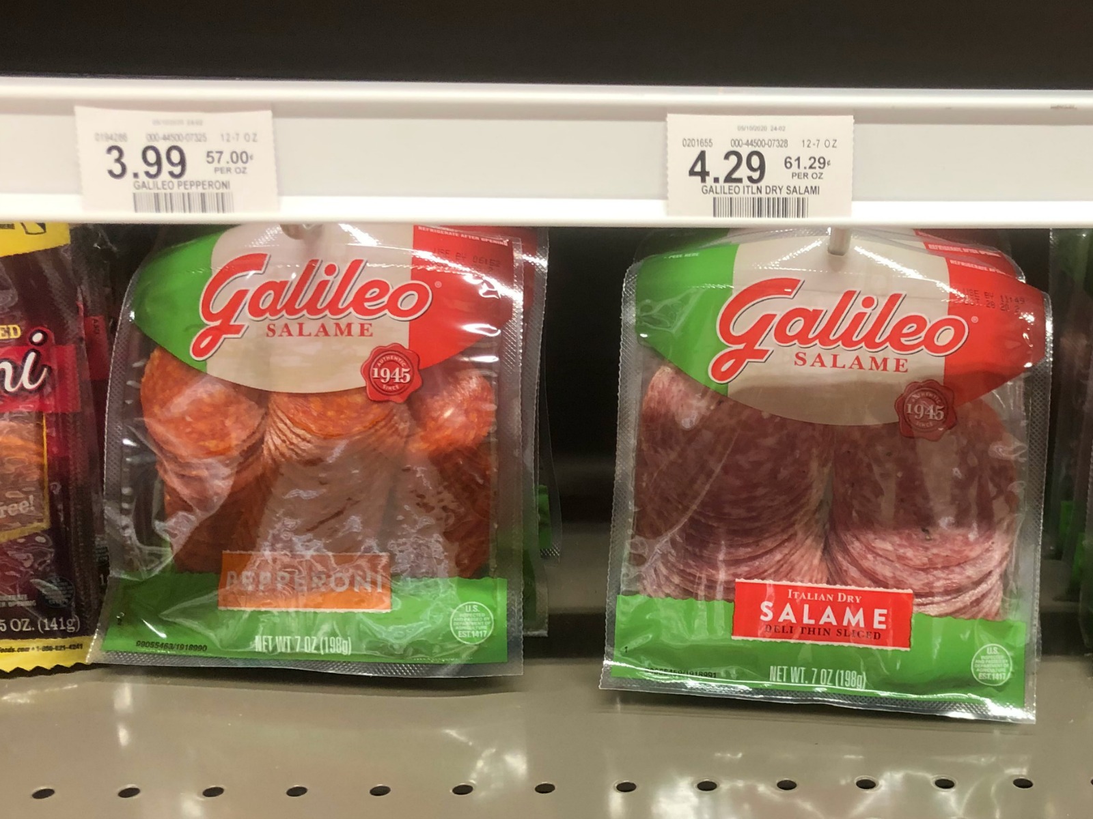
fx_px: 884
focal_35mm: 28
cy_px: 410
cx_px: 546
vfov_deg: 49.7
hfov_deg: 63.4
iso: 40
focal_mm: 4
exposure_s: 1/27
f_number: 1.8
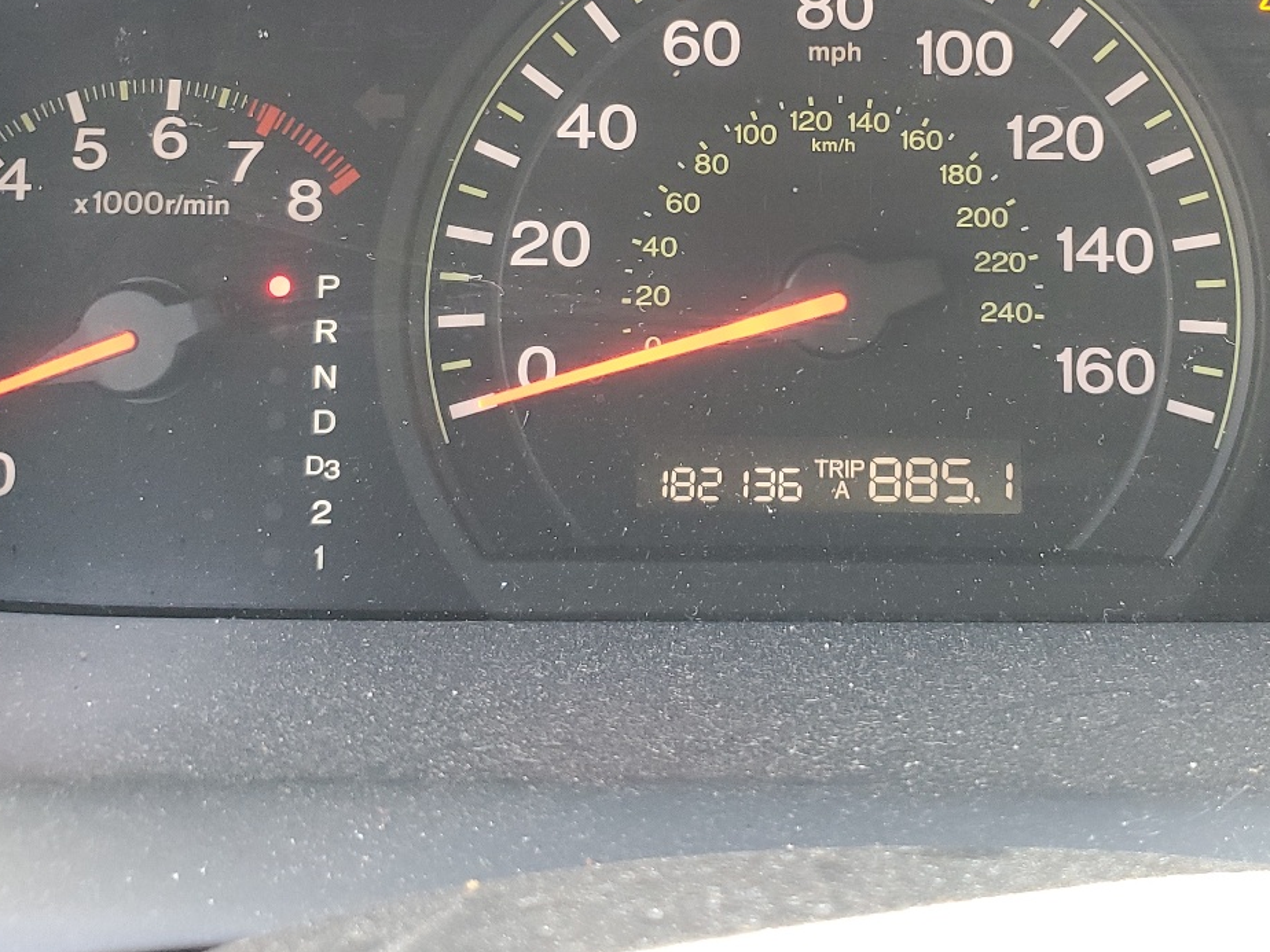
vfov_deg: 31.2
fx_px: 1651
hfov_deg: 41.8
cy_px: 166
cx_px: 794
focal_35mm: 45
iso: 104
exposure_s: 1/60.2
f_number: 1.5
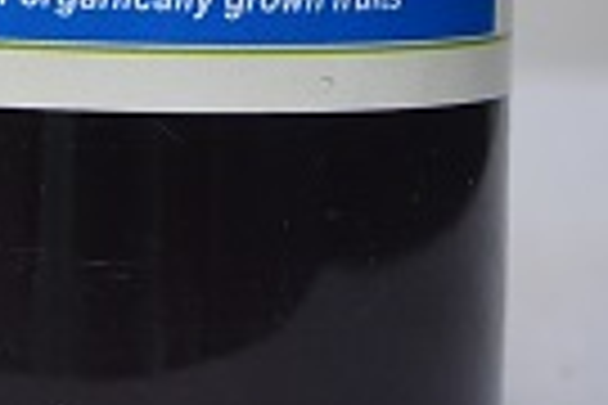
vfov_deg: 5.3
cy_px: -576
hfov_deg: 8.1
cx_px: 113
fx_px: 4273
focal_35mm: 253
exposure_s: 1/160
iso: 1600
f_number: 5.6
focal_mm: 65
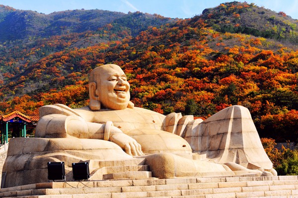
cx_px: 149
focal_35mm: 70
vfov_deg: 19.5
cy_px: 99
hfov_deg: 28.8
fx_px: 579
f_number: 10
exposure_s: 1/320
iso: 200
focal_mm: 70
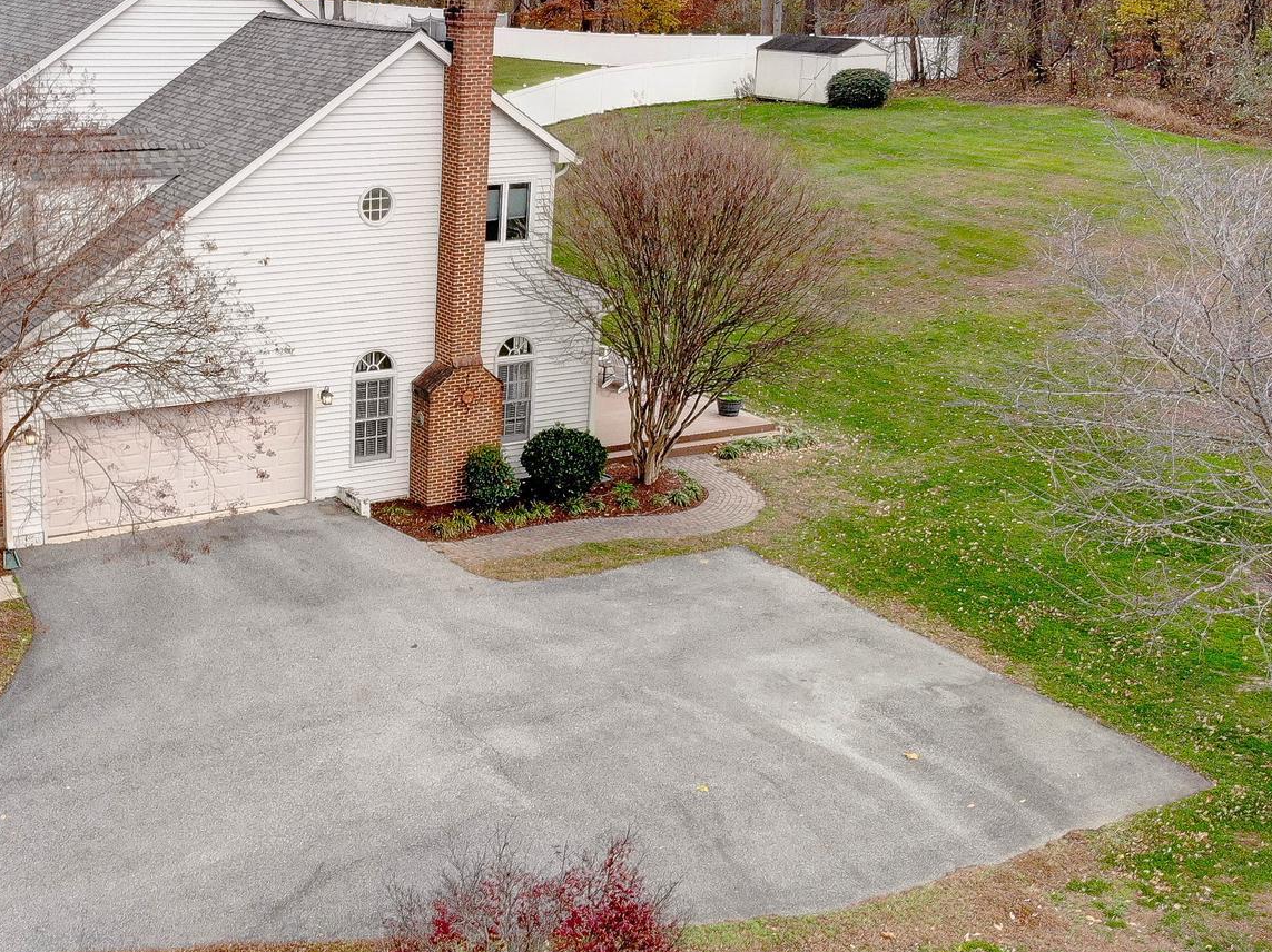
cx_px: 371
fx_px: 1579
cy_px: 363
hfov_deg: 42.9
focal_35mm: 43
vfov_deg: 33.4
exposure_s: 1/282
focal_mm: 4.5
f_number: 2.8
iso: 100
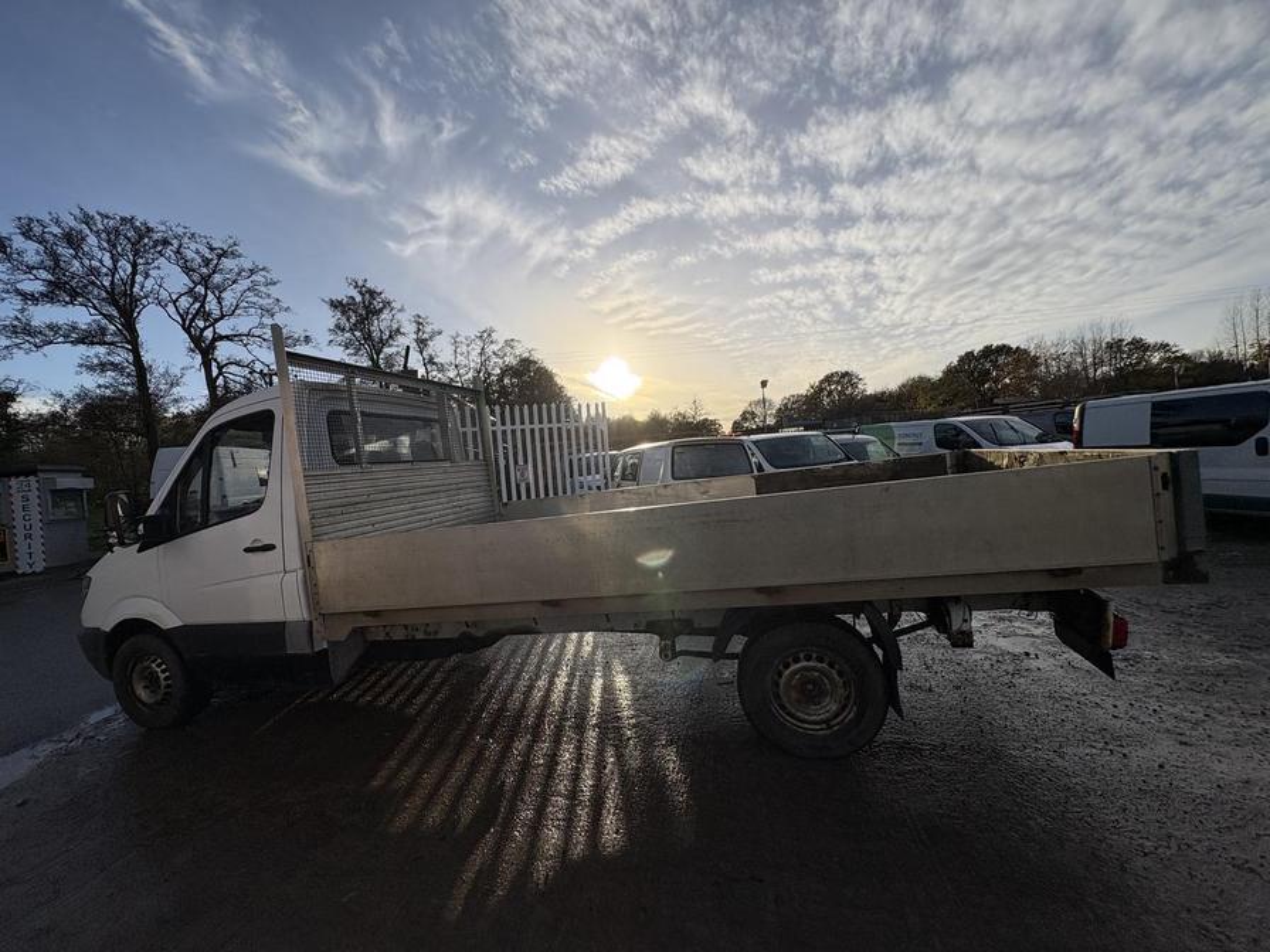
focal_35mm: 14
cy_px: 476
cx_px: 635
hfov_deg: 102.1
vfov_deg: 85.7
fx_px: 514
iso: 50
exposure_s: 1/4132
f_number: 2.2
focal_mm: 2.22
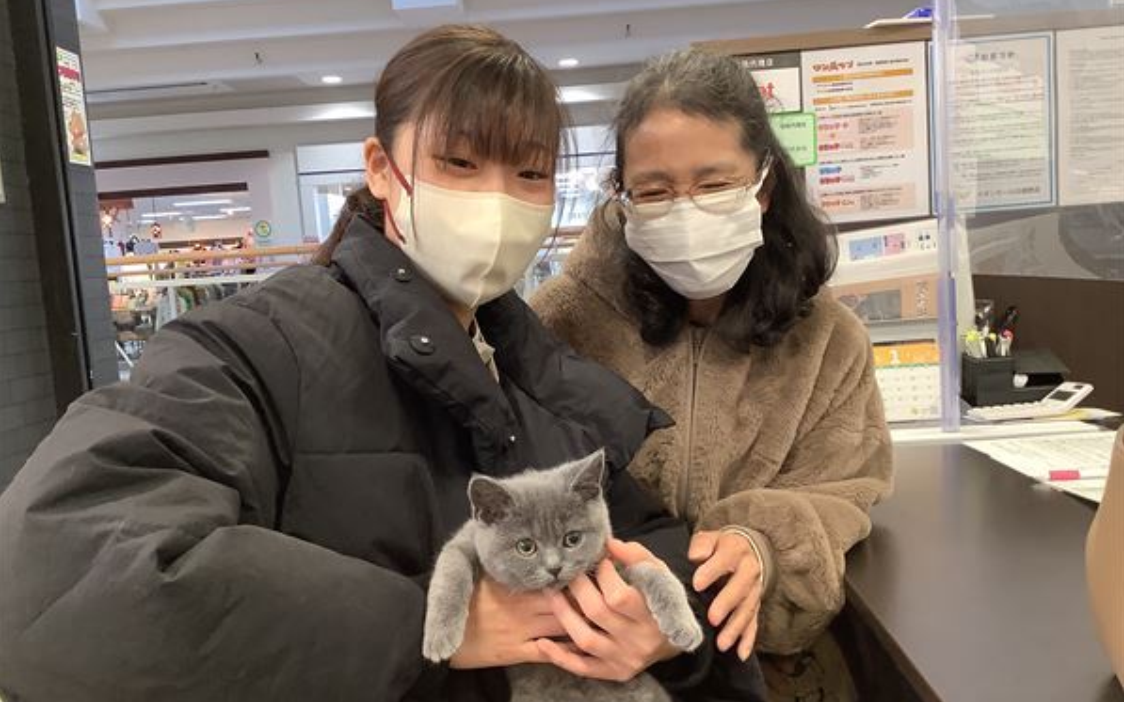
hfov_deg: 58.1
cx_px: 561
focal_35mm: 33
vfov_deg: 38.3
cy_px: 373
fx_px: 1011
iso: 100
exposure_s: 1/60
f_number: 2.4
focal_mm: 3.3
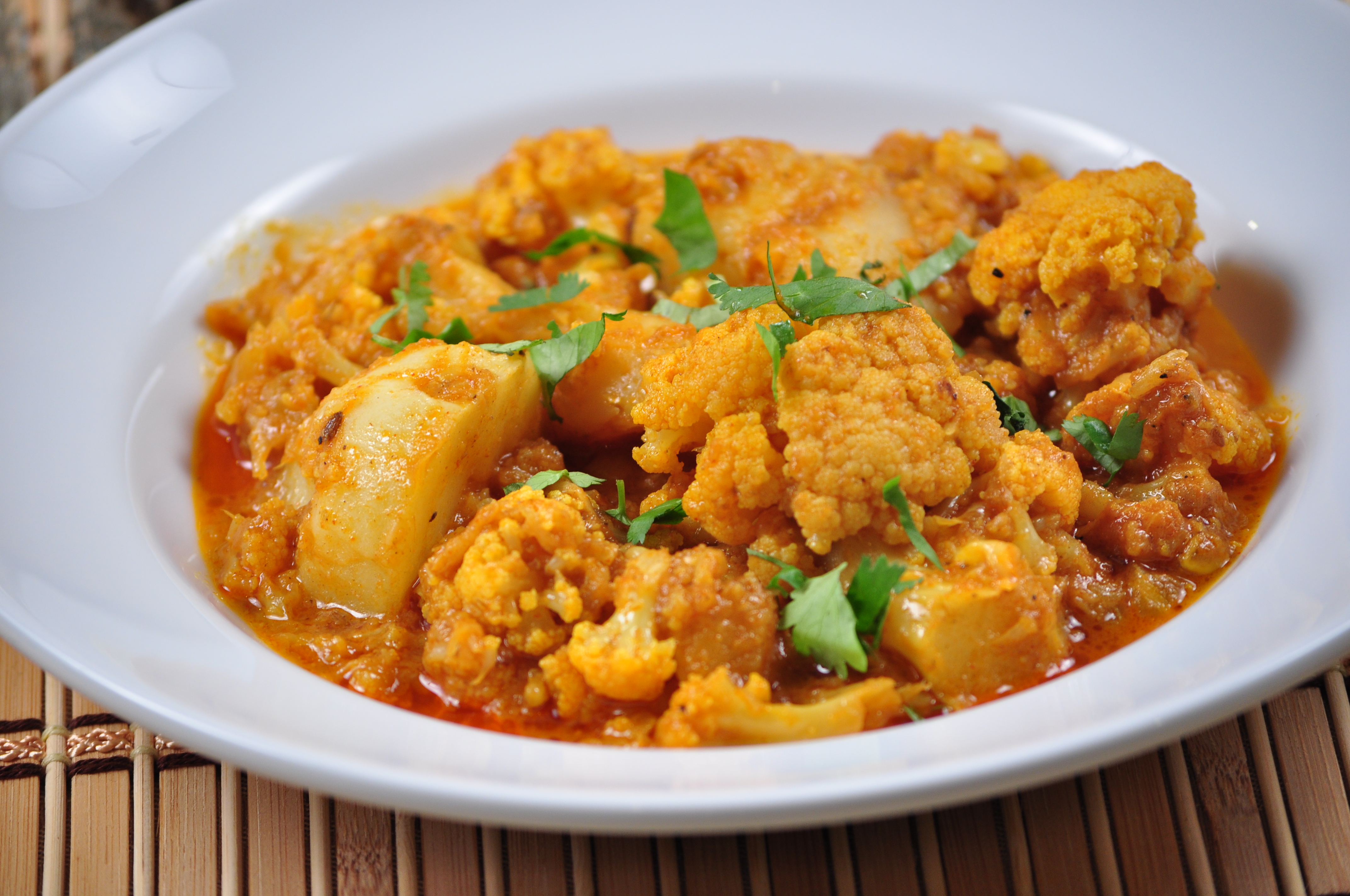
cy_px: 448
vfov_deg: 7.9
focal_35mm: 174
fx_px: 6517
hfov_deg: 11.8
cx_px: 675
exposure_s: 1/50
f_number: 4.8
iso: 400
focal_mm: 116
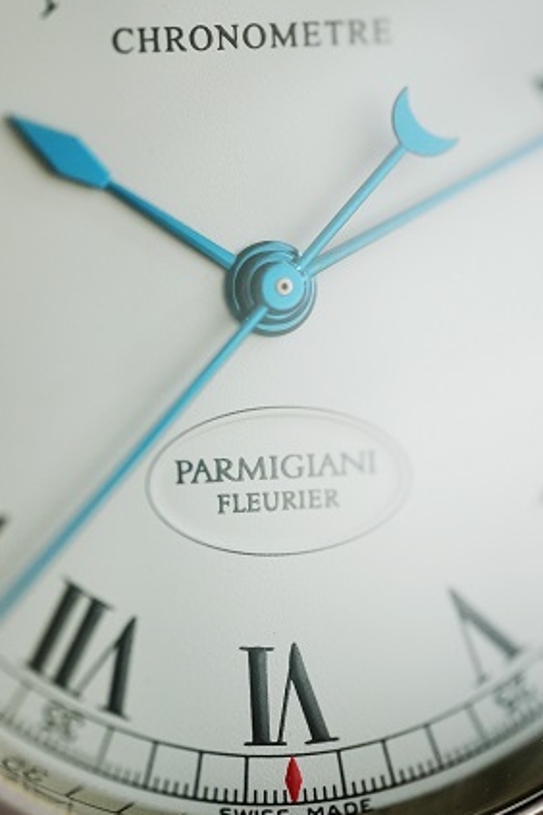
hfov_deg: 7.9
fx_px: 3936
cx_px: 298
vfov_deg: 11.8
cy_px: 315
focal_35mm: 174
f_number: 2.8
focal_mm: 105
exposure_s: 1/320
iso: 1250
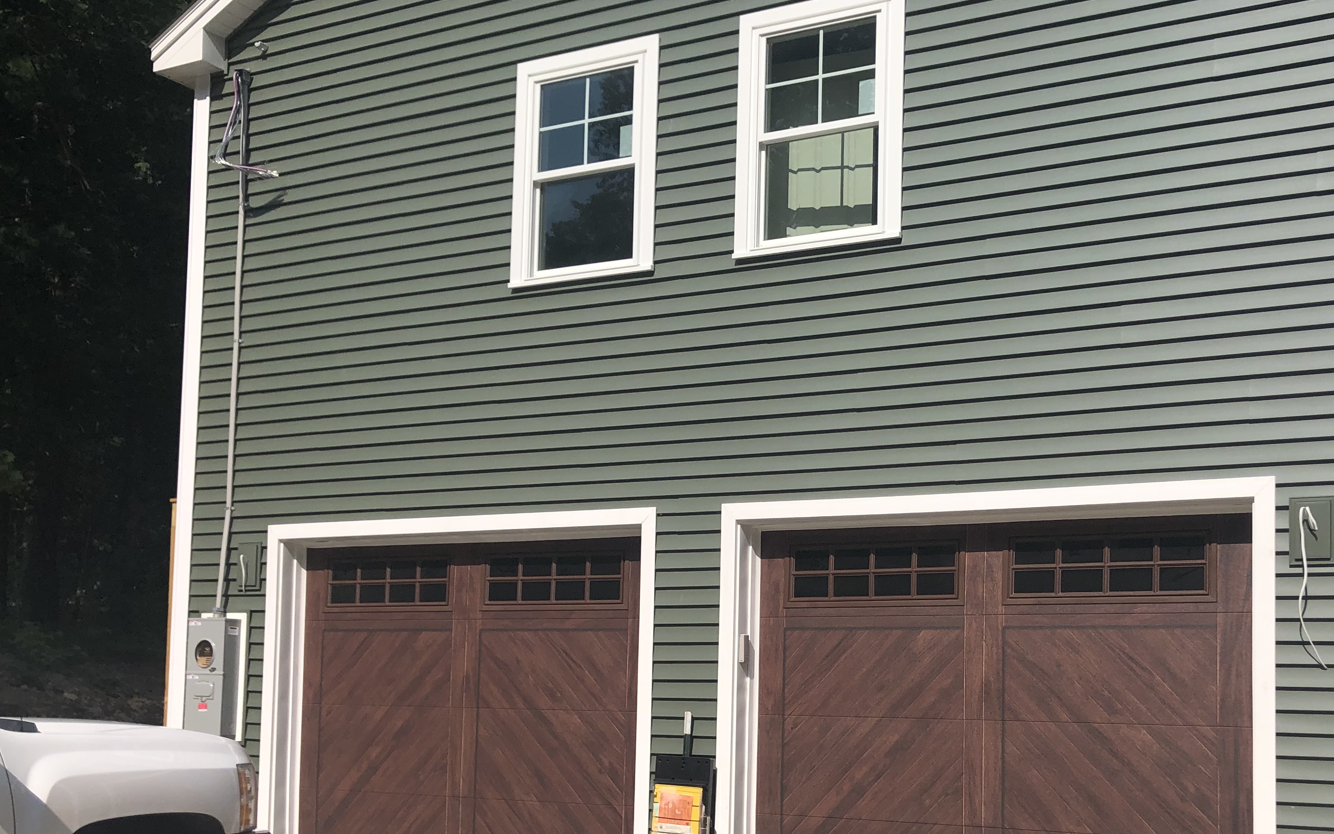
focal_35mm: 41
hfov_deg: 47.6
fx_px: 1491
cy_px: 624
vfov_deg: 30.7
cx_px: 858
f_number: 1.8
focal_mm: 3.99
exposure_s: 1/3205
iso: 20
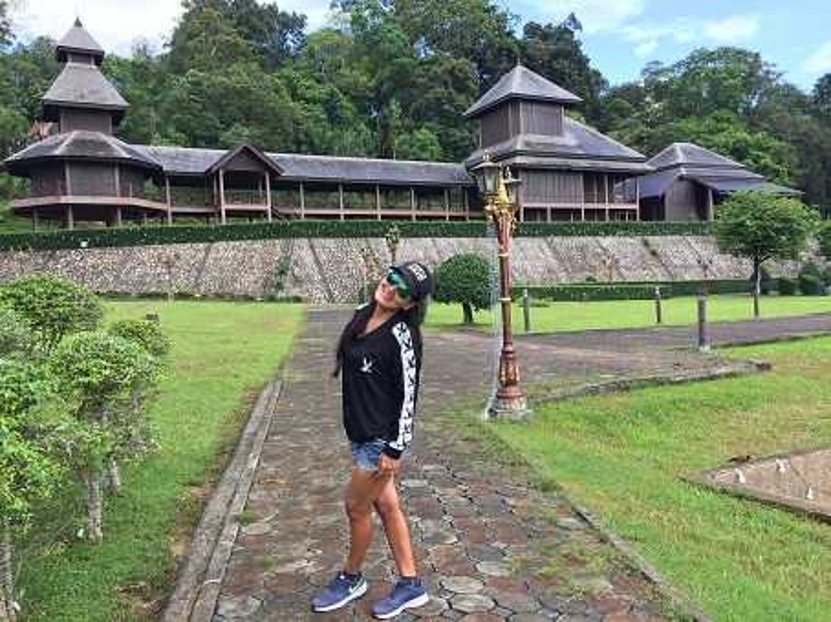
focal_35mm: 29
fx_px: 696
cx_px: 416
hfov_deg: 61.7
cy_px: 311
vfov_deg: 48.2
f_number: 2.2
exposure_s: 1/278
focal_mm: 4.15
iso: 32
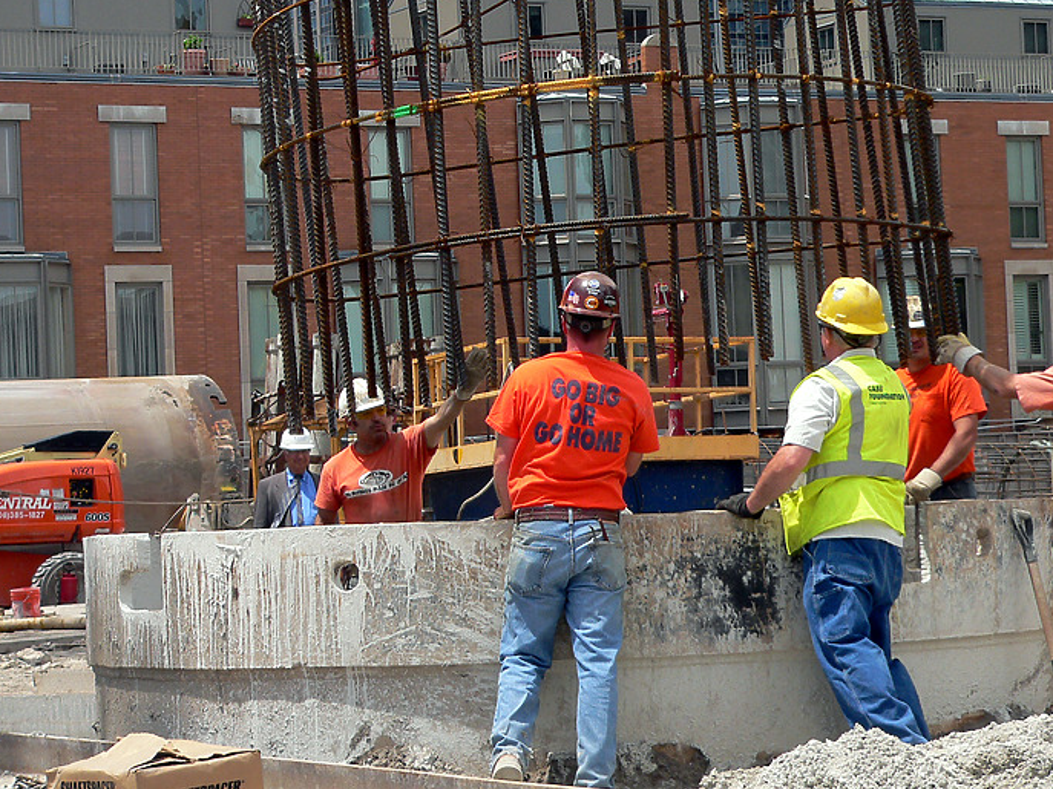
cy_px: 313
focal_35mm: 110
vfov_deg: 13.4
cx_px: 605
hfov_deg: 17.9
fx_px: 3346
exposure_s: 1/640
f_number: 3.7
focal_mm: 14
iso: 80
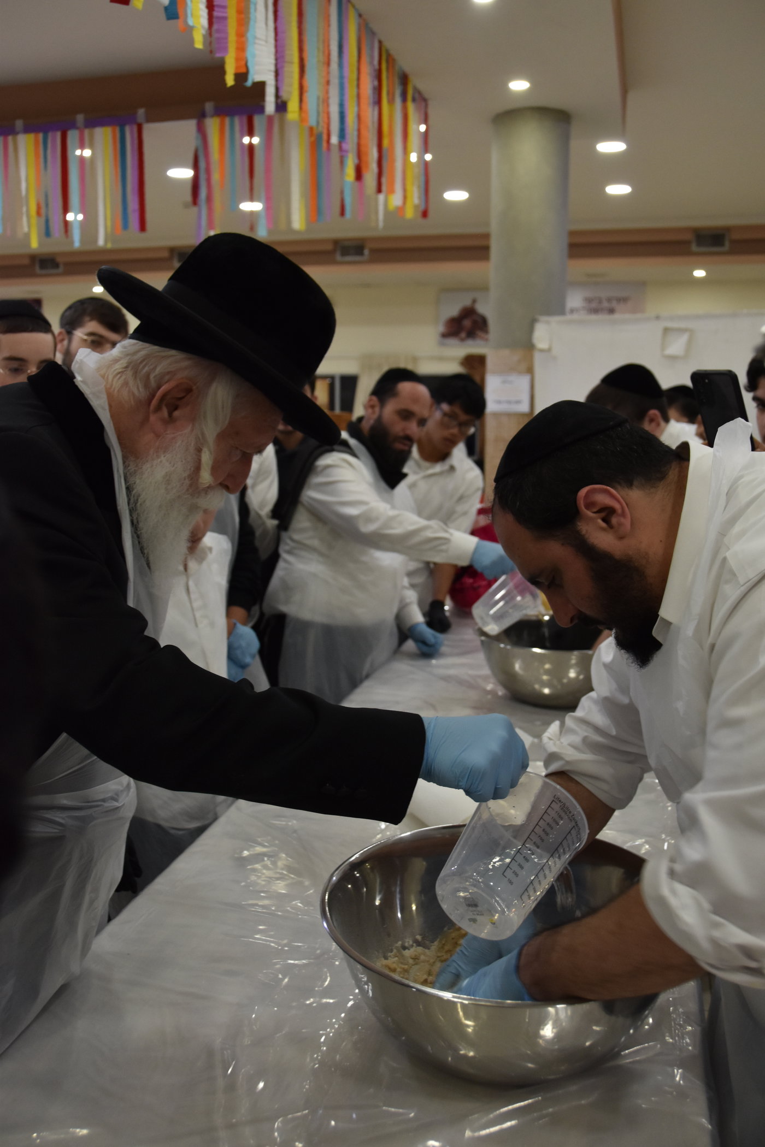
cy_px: 574
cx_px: 382
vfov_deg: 57.2
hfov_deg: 40.0
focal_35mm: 33
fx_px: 1052
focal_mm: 22
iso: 800
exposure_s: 1/60
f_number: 3.8
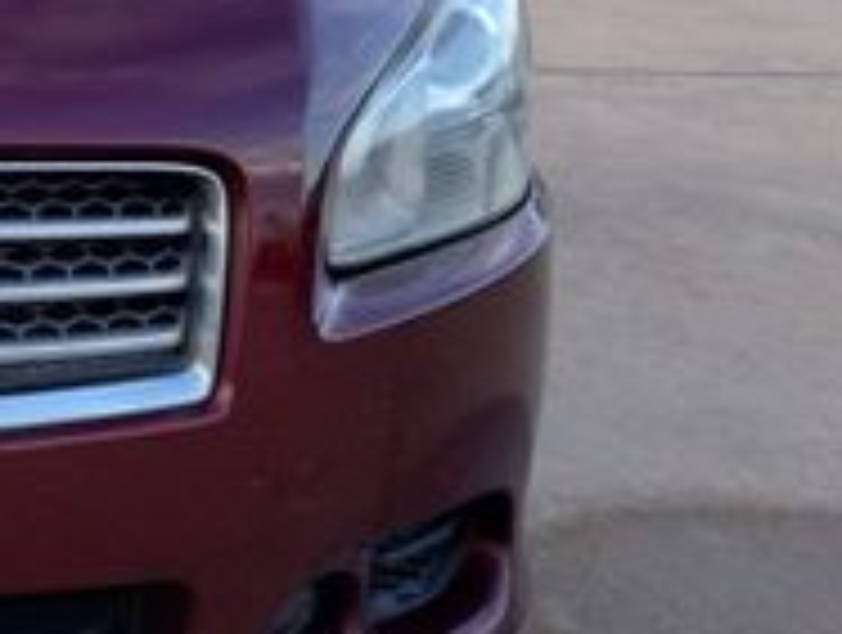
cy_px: 166
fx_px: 2340
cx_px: -504
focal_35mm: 96
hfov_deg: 17.8
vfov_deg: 15.4
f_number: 1.8
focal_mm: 4.27
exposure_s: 1/120
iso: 173
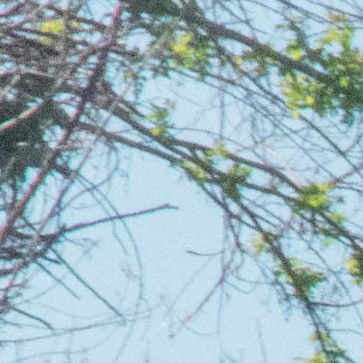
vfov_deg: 0.8
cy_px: 1226
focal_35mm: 2064
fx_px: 24489
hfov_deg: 0.8
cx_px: 1525
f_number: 22
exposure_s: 1/200
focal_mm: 135
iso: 5600
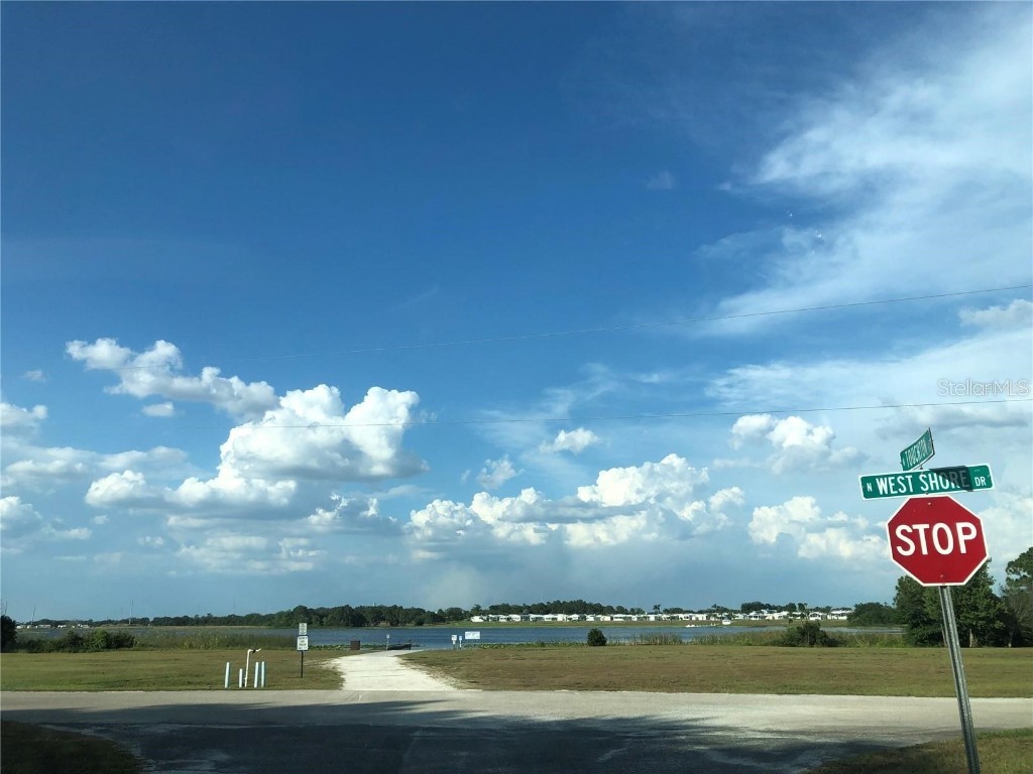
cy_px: 387
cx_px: 516
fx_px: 836
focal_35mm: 28
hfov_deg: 63.4
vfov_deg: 49.7
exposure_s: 1/2183
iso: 20
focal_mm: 3.99
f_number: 1.8
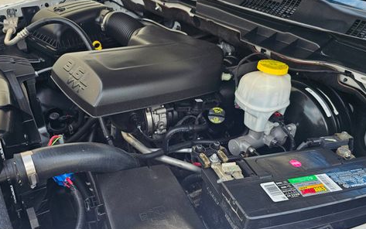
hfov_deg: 58.0
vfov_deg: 38.3
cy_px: 121
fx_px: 329
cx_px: 165
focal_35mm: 33
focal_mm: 6.3
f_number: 1.7
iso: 16
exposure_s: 1/180
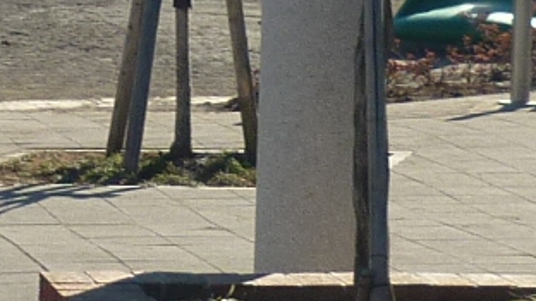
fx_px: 3352
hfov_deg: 9.1
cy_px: -158
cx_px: 82
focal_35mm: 236
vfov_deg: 5.1
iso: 80
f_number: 8
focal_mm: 5.5
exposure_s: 1/200
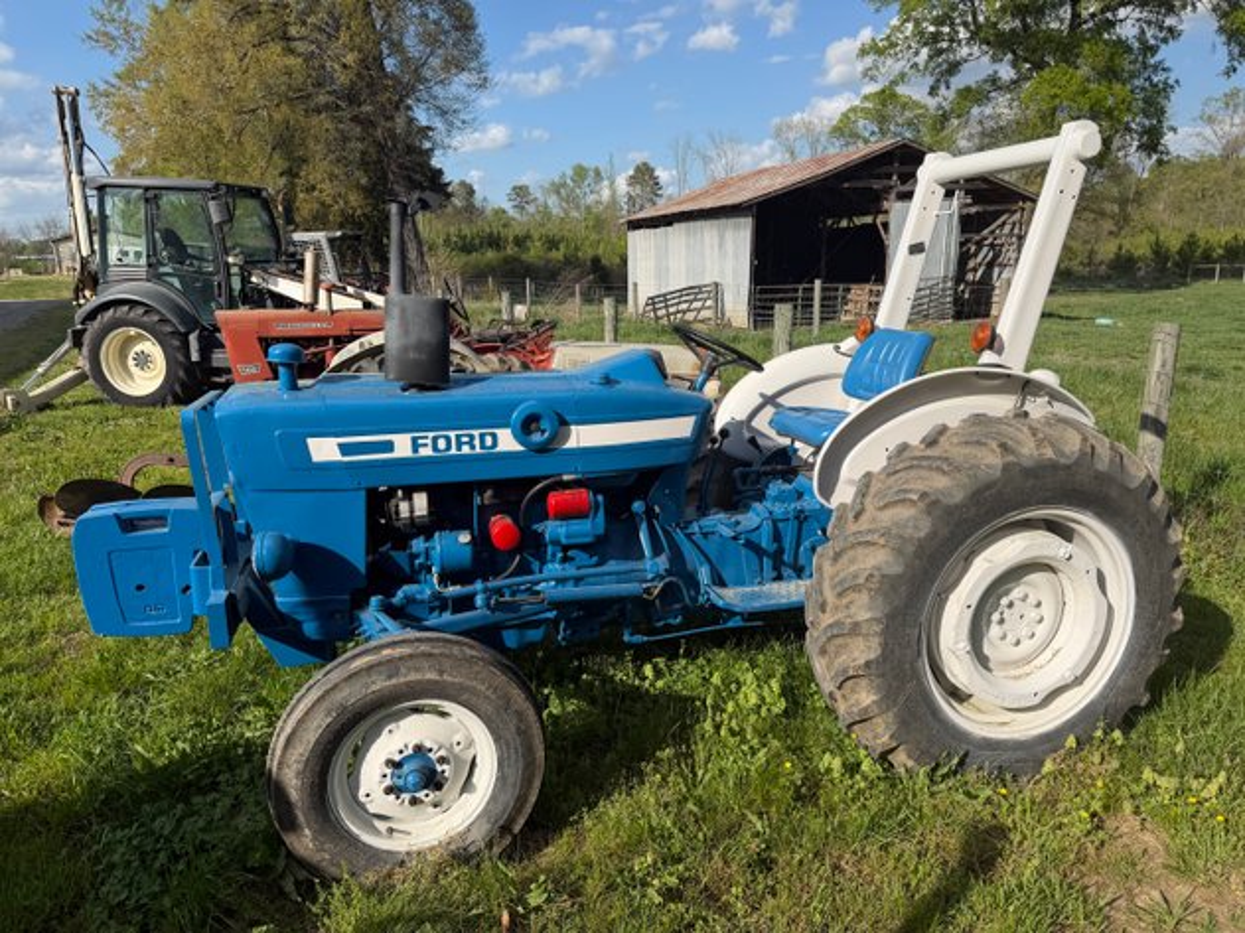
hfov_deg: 71.6
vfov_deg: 56.8
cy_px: 466
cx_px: 622
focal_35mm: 24
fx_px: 863
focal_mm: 6.76
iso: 80
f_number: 1.78
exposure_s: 1/4405
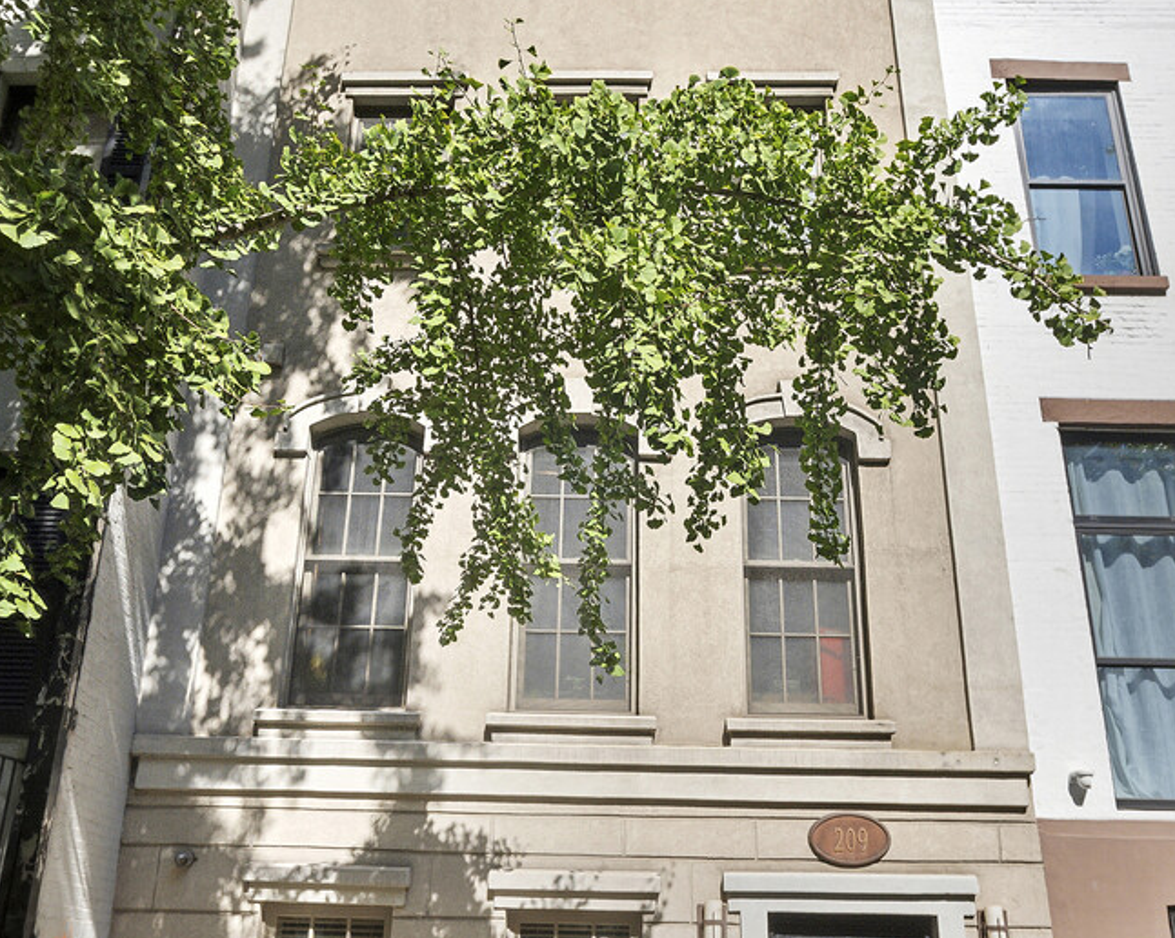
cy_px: 478
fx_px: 1112
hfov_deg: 55.7
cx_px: 598
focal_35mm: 32
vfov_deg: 45.8
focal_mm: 22
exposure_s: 1/1250
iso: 640
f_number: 11
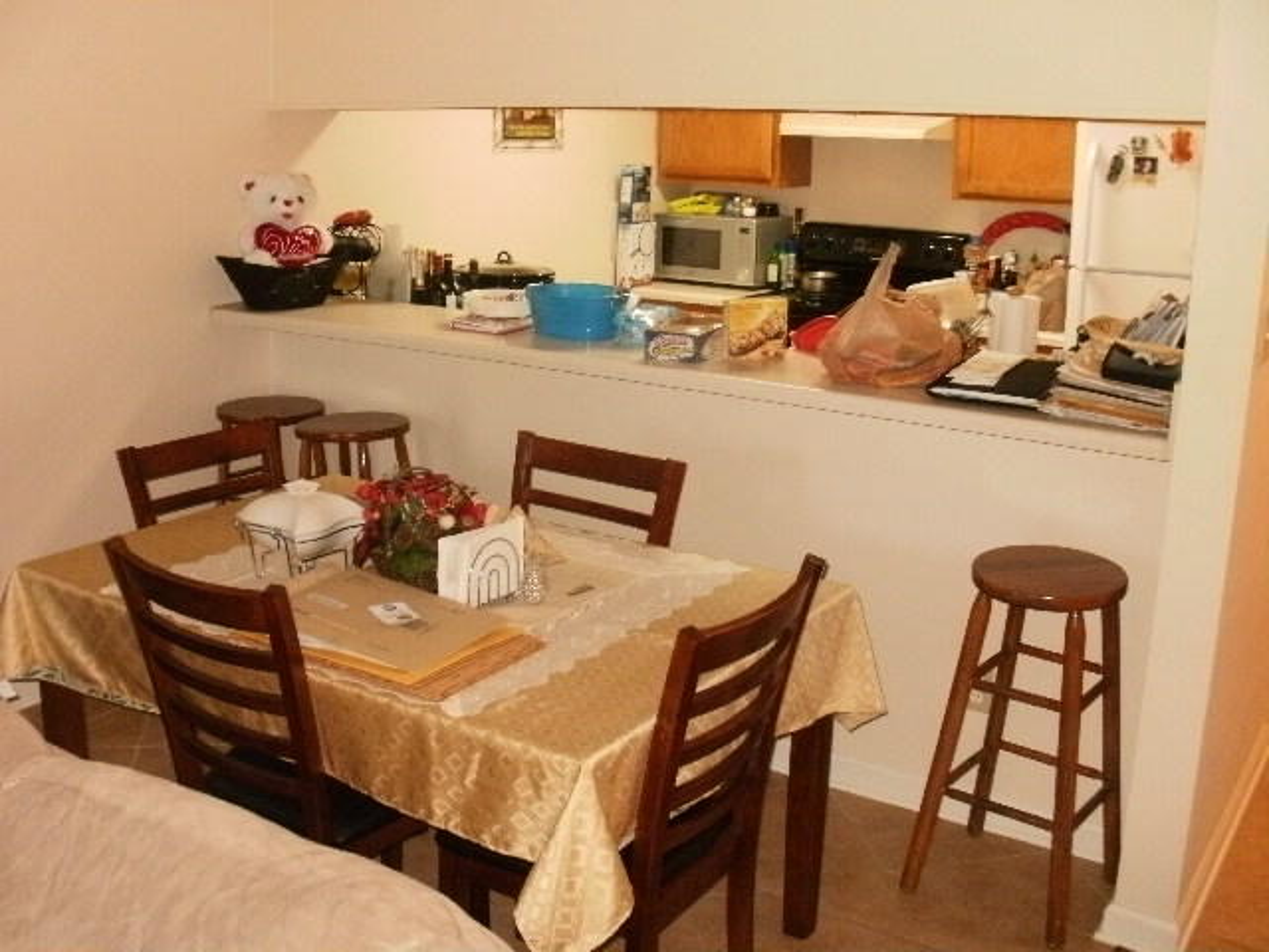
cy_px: 476
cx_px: 634
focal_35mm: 36
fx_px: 1320
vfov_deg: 39.7
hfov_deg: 51.4
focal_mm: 6.3
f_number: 3.5
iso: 320
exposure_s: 1/30
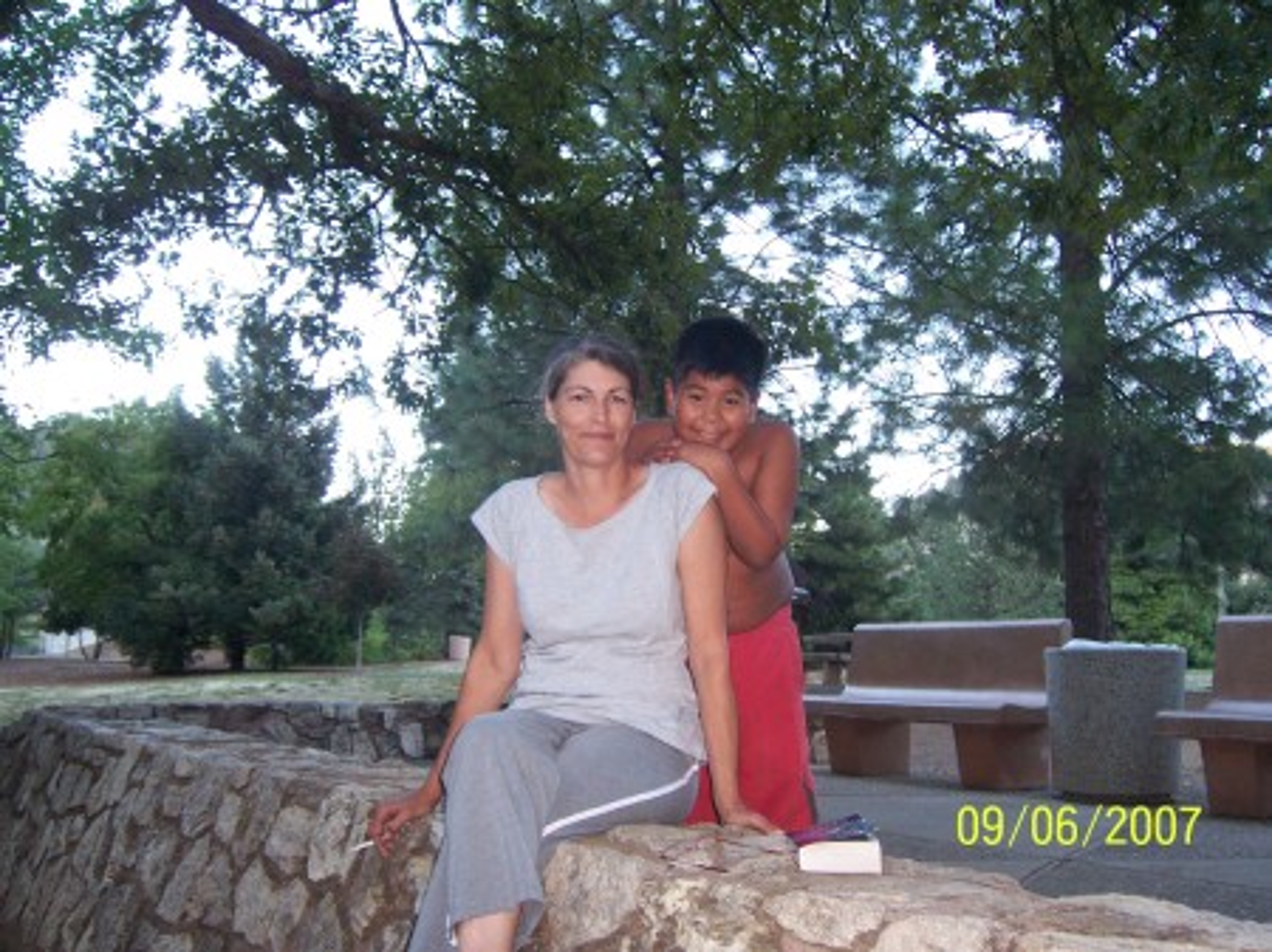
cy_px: 476
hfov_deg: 51.4
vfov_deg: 39.6
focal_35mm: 36
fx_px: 1322
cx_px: 636
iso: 125
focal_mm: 6.2
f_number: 2.8
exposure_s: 1/60
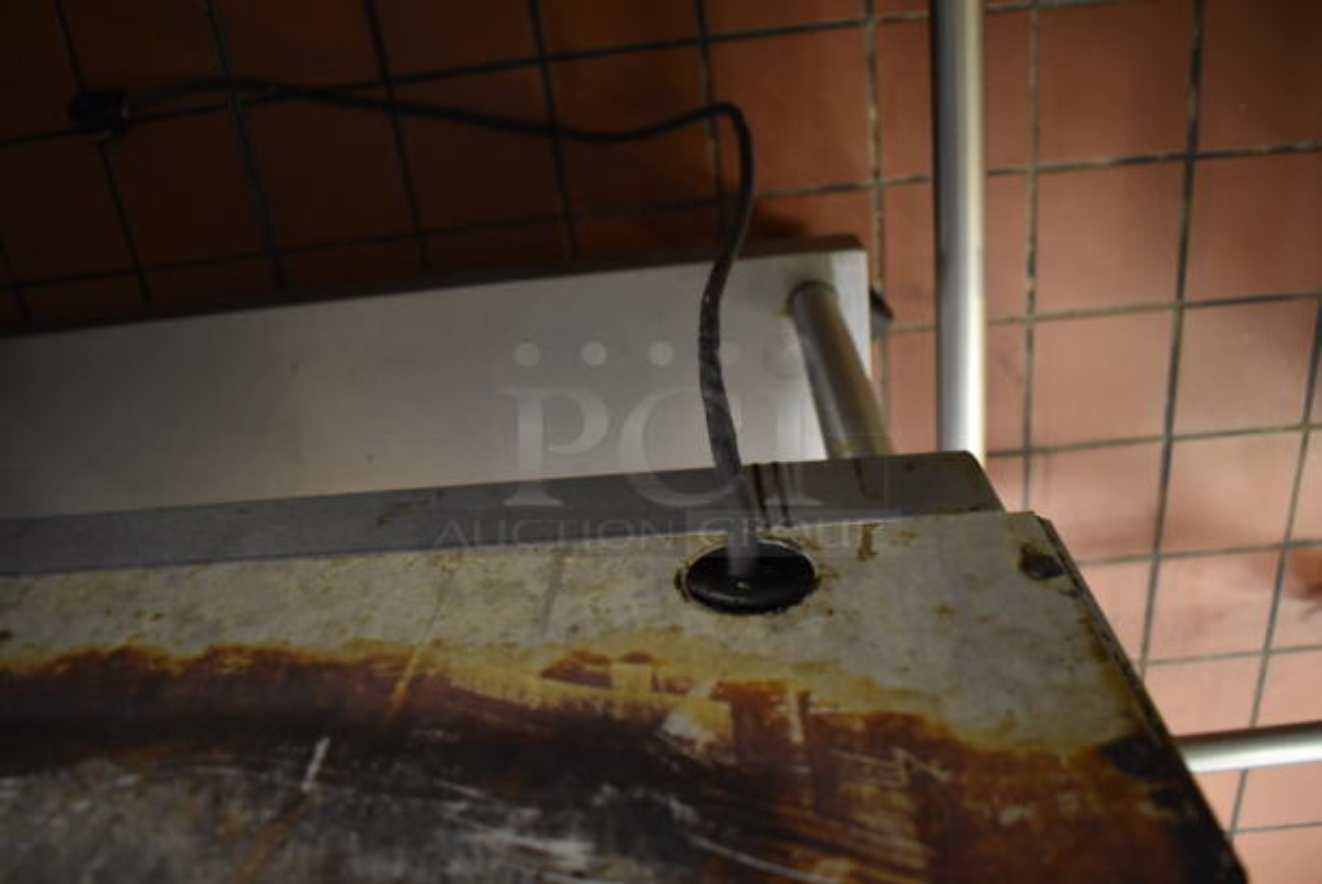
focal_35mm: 27
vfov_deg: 48.0
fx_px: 992
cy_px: 442
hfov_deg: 67.3
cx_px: 661
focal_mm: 18
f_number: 3.5
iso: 2200
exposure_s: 1/30
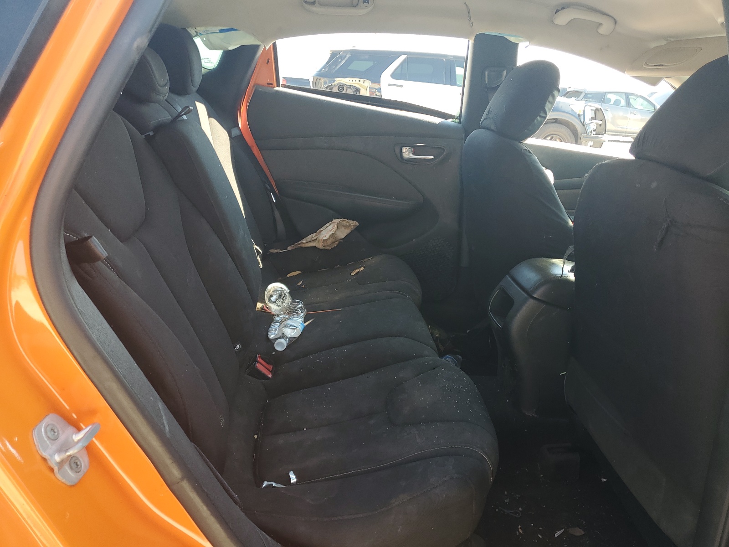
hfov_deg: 67.3
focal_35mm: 26
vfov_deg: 53.1
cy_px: 274
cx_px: 364
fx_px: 548
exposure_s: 1/179
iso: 50
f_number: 1.5
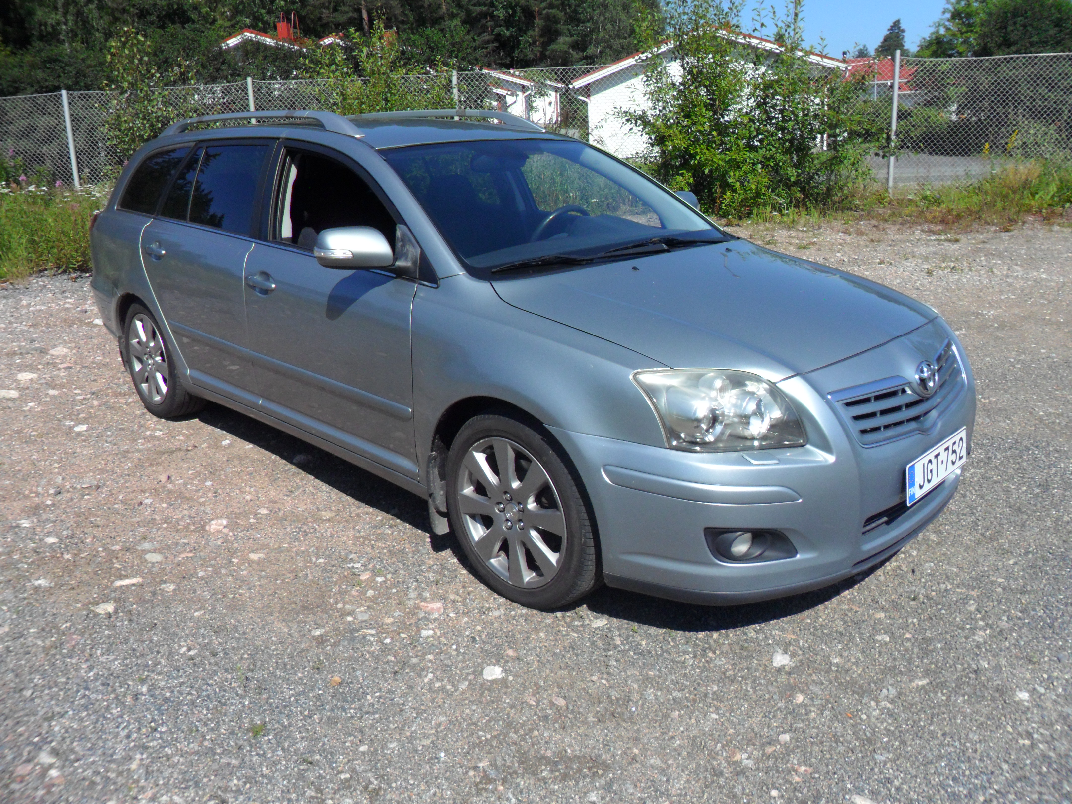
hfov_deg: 65.3
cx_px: 536
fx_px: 836
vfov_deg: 51.4
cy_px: 402
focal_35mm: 27
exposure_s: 1/250
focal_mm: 4.9
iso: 80
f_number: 8.9
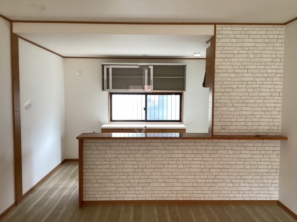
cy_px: 111
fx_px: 266
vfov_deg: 45.4
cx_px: 148
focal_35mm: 31
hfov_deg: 58.4
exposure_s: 1/60
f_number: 2.4
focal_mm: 3.3
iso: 100
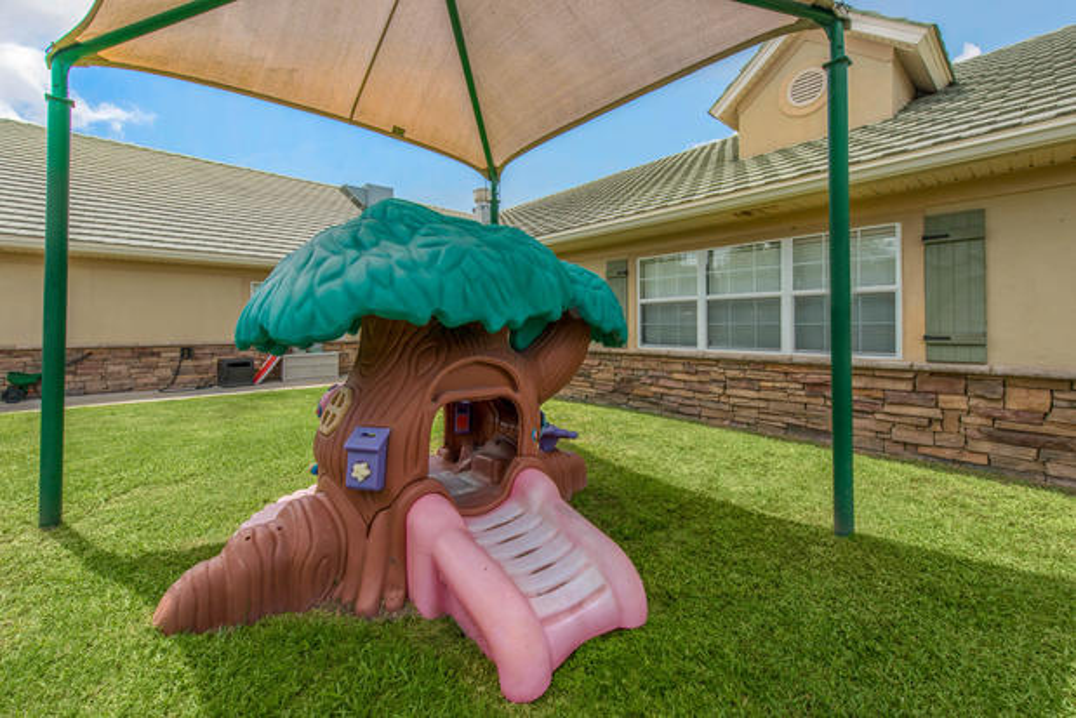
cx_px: 538
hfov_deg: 104.2
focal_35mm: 14
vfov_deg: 81.2
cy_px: 359
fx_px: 419
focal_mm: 14
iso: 400
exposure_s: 1/320
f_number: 11
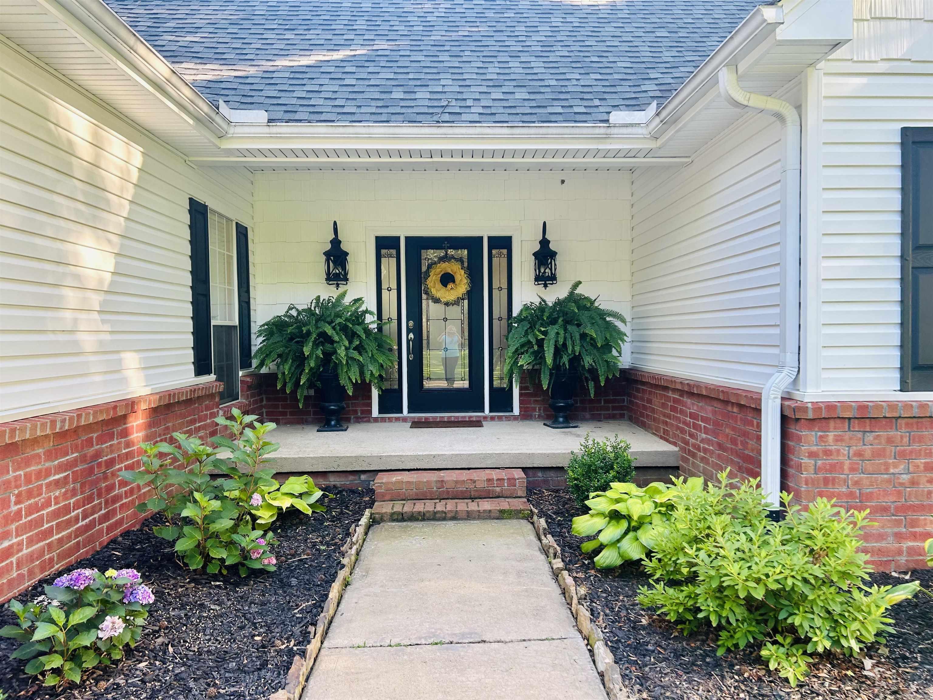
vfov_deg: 53.1
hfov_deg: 67.3
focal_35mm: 26
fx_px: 701
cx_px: 466
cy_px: 350
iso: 32
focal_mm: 5.7
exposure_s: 1/138
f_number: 1.5
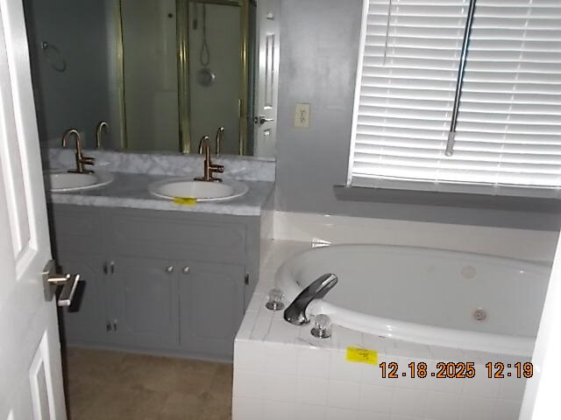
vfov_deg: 46.8
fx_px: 486
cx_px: 280
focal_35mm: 30
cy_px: 210
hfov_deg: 60.0
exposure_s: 1/25
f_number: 3.4
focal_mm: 5.3
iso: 200
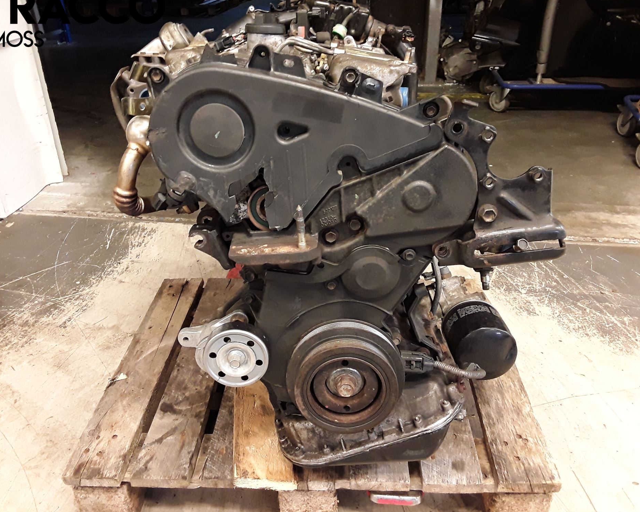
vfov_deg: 48.5
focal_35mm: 30
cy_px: 250
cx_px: 306
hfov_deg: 58.7
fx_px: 568
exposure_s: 1/25
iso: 160
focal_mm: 2.91
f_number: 1.9
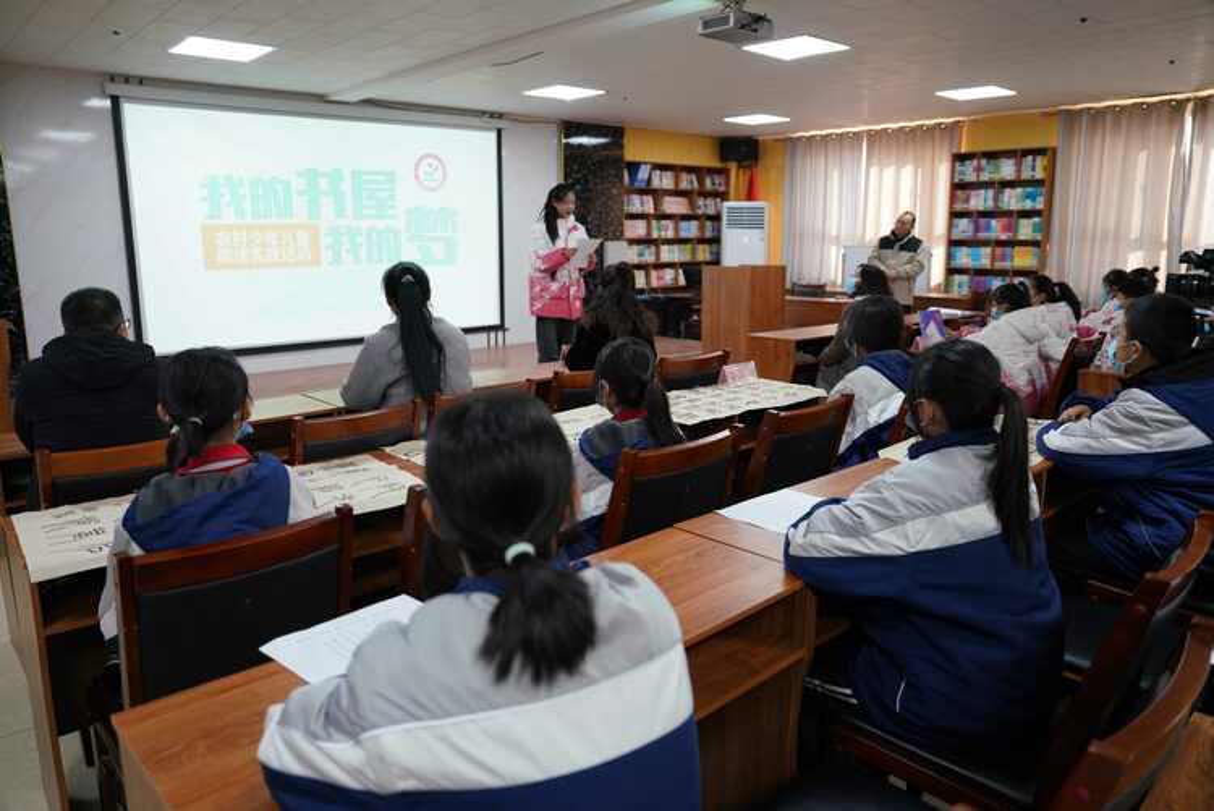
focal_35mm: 24
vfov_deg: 53.2
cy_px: 406
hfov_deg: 73.7
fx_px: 810
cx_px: 607
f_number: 2.8
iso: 2000
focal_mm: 24
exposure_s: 1/160
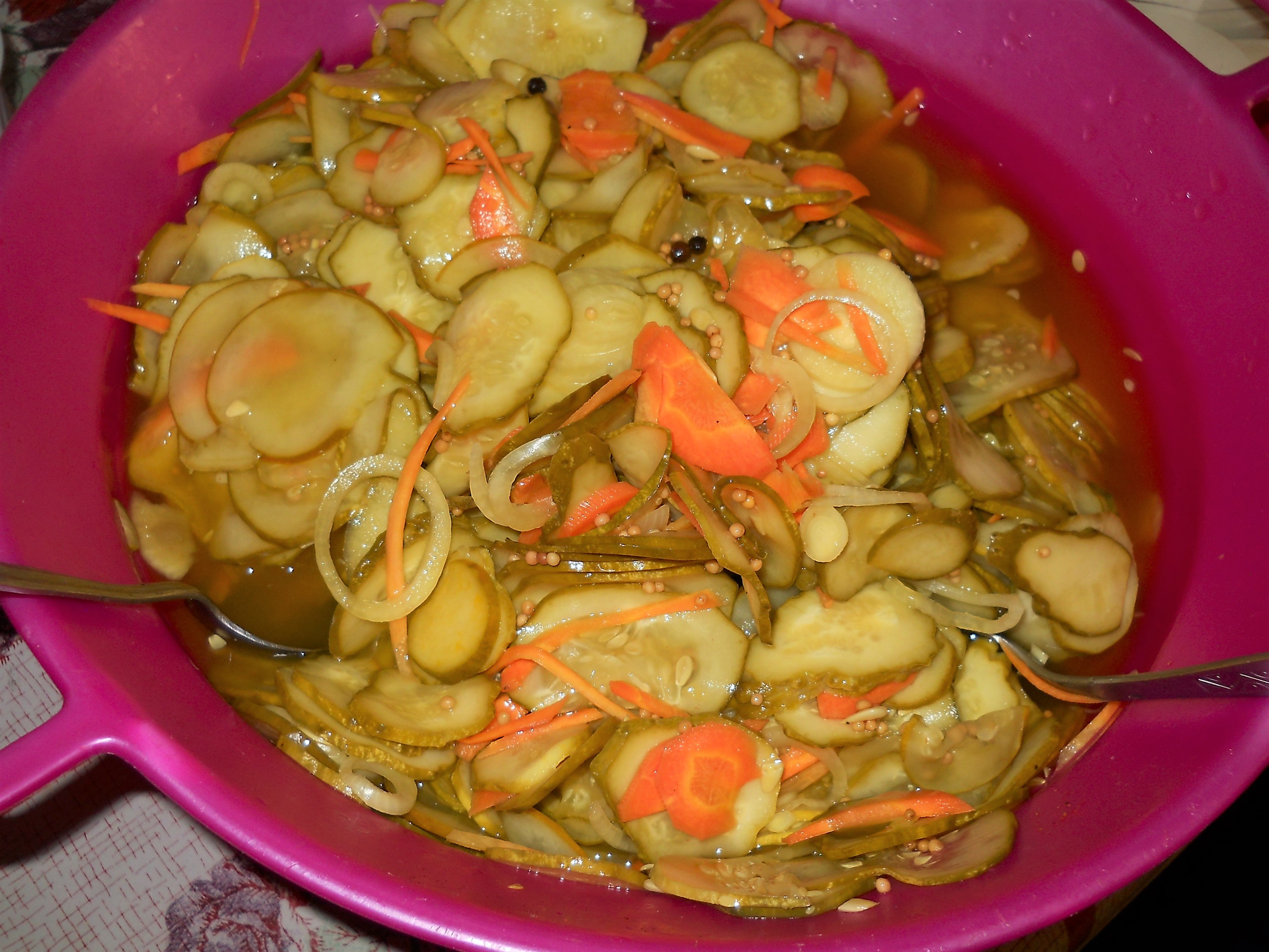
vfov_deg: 35.1
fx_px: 1503
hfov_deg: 45.8
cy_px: 476
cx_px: 634
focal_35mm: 41
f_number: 5.5
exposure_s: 1/30
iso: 80
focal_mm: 6.72
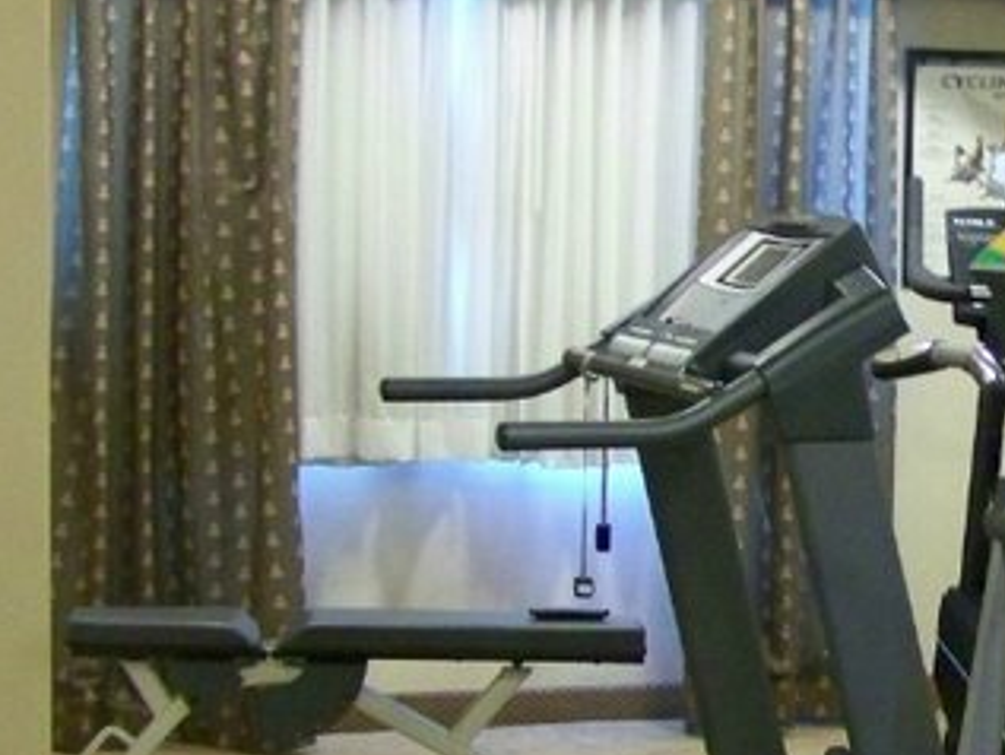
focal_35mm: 96
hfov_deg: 19.7
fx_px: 2788
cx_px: 1053
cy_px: 511
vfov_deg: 15.4
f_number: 2.8
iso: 400
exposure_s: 1/5
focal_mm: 6.3
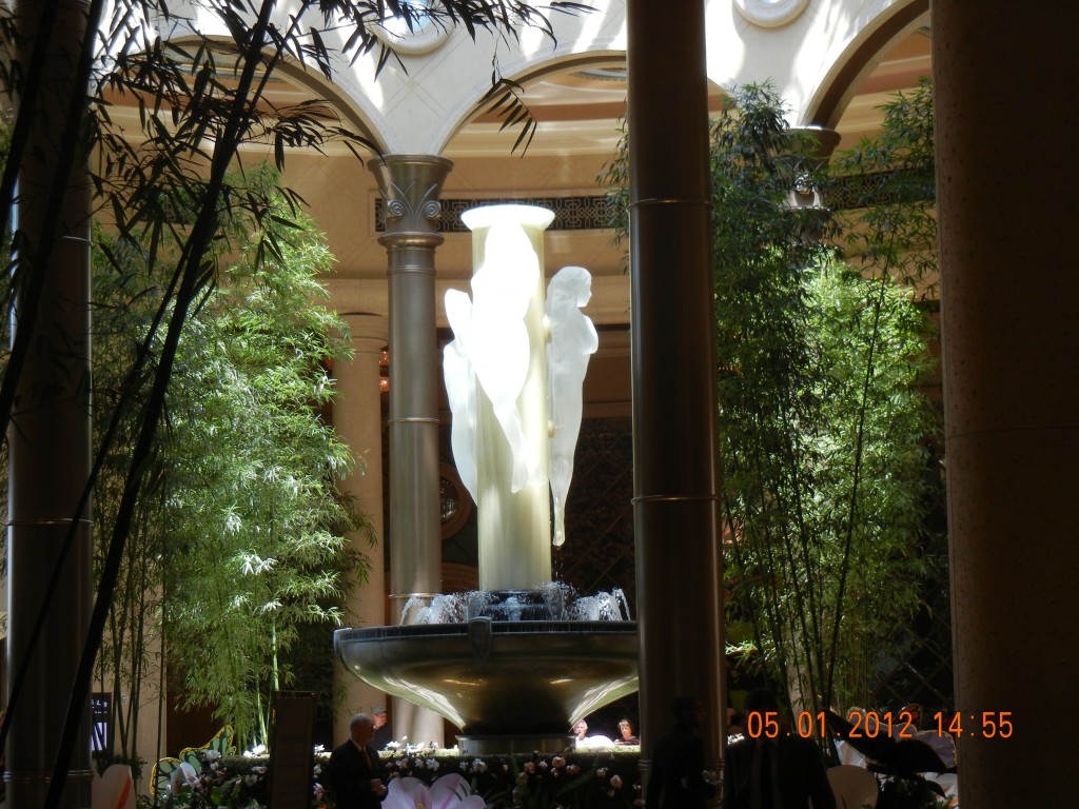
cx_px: 540
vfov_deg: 19.1
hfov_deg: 25.3
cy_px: 404
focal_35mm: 77
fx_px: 2400
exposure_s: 1/60
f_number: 4.3
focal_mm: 13.9
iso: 230
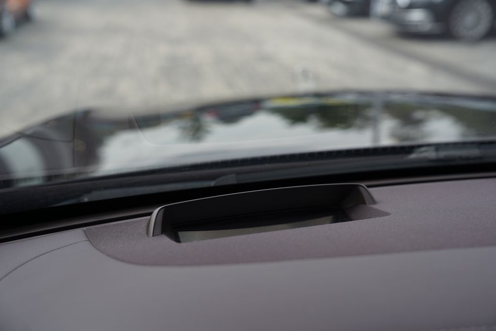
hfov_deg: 45.4
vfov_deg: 31.2
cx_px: 248
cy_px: 166
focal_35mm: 43
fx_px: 592
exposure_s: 1/160
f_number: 4
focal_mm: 43
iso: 100
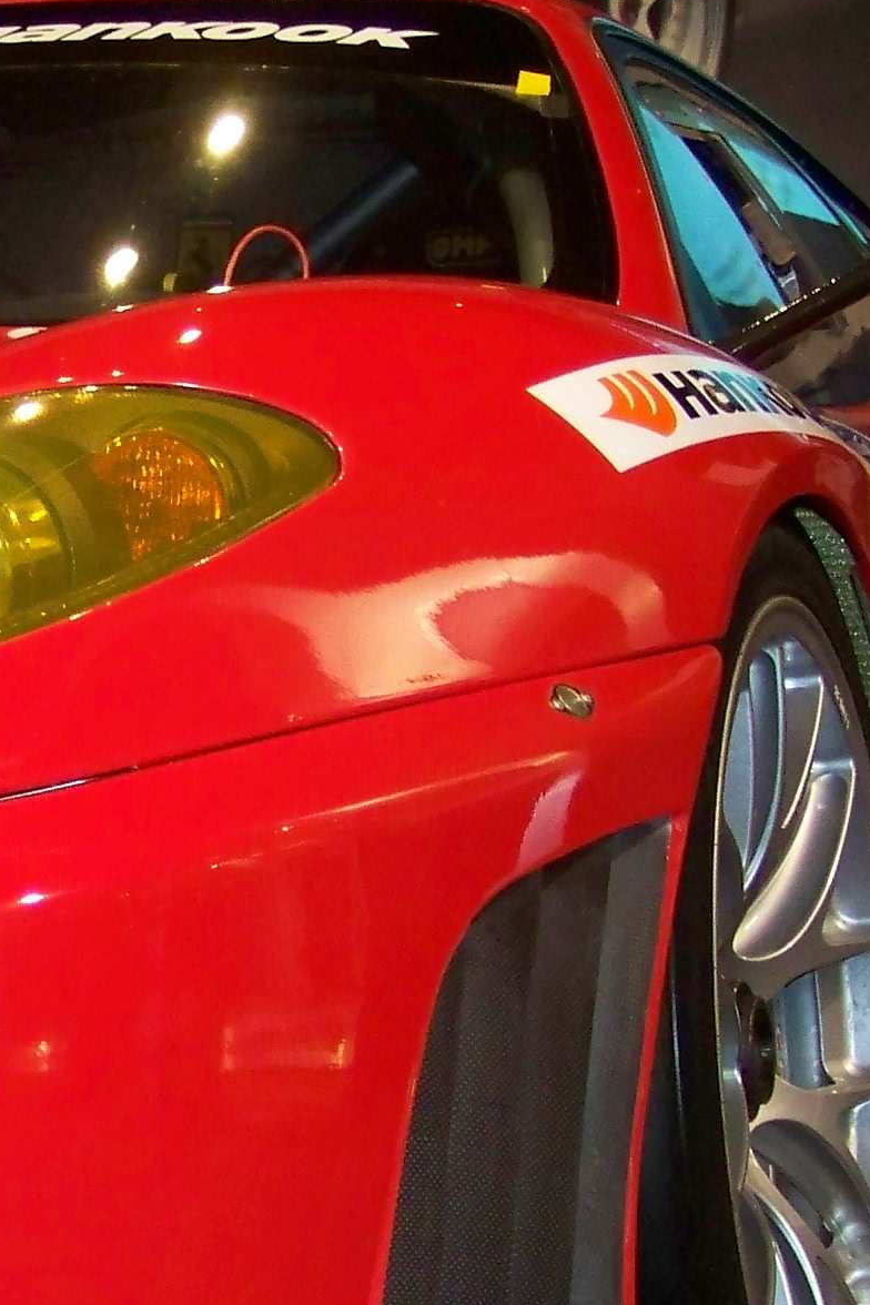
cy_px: 997
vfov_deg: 16.3
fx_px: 4531
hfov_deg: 10.7
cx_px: -279
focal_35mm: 125
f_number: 2.8
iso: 200
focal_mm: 7.6
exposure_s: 1/50
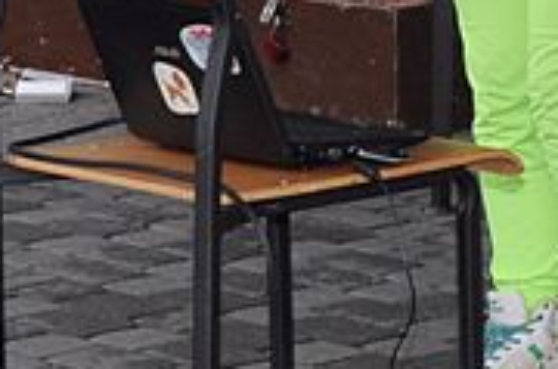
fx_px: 3293
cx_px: 552
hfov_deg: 9.6
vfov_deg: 6.3
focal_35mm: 213
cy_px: -219
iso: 500
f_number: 7.1
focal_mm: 30
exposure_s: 1/80
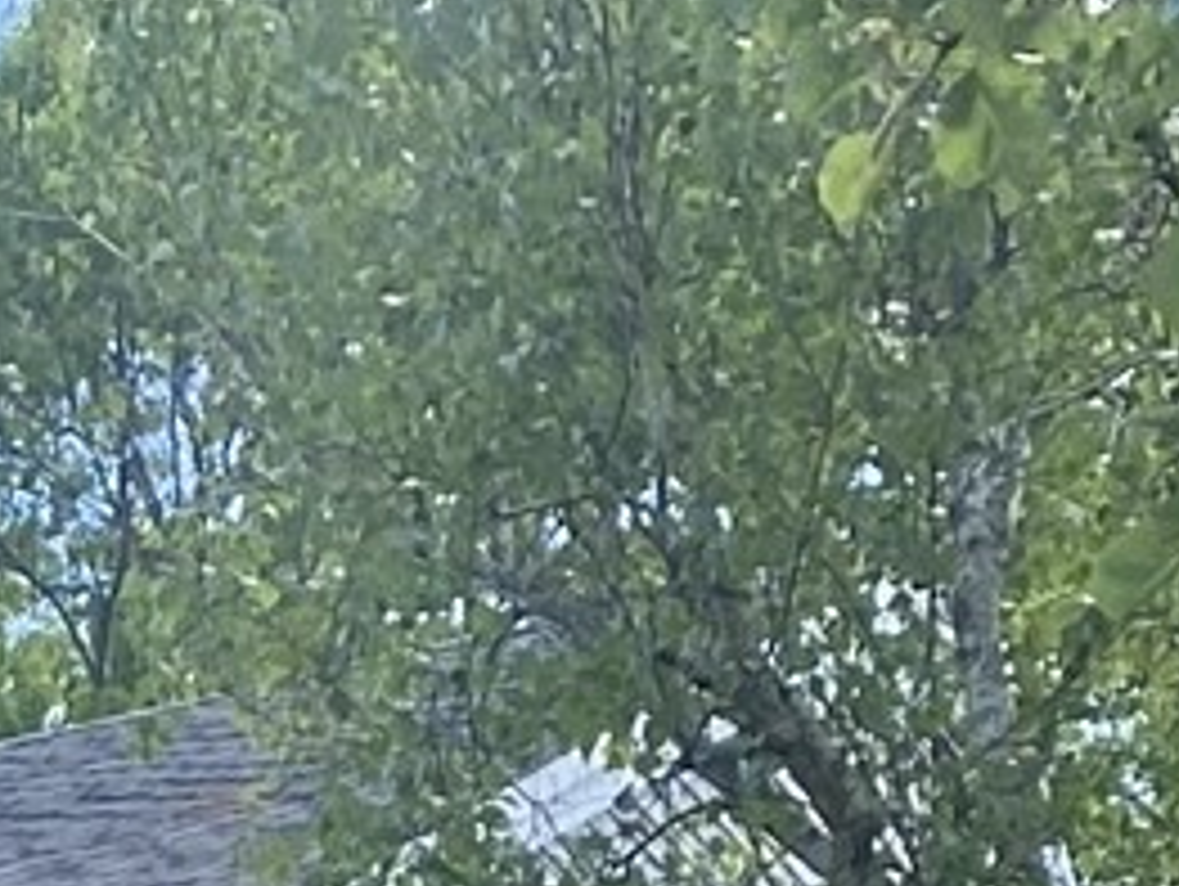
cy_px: 3427
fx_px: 6920
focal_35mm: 203
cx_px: -990
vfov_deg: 6.2
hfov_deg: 9.3
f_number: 1.8
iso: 32
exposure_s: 1/573
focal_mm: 4.25
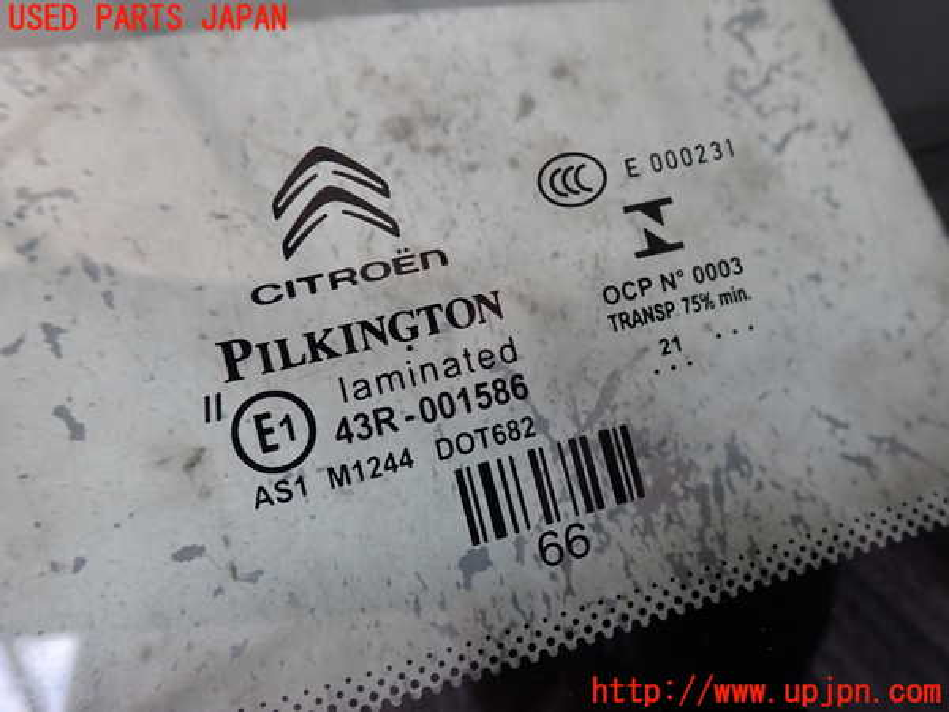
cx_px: 474
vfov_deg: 46.8
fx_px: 822
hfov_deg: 60.0
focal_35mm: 30
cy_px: 356
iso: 100
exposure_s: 1/80
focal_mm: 5.4
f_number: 3.2
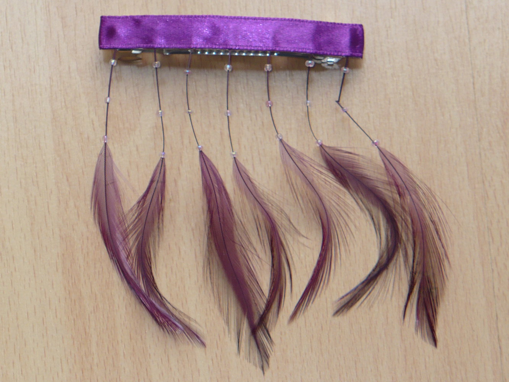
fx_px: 2765
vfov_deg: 7.9
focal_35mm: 188
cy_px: 191
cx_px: 254
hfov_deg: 10.5
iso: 100
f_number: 4
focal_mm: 26
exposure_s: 1/50
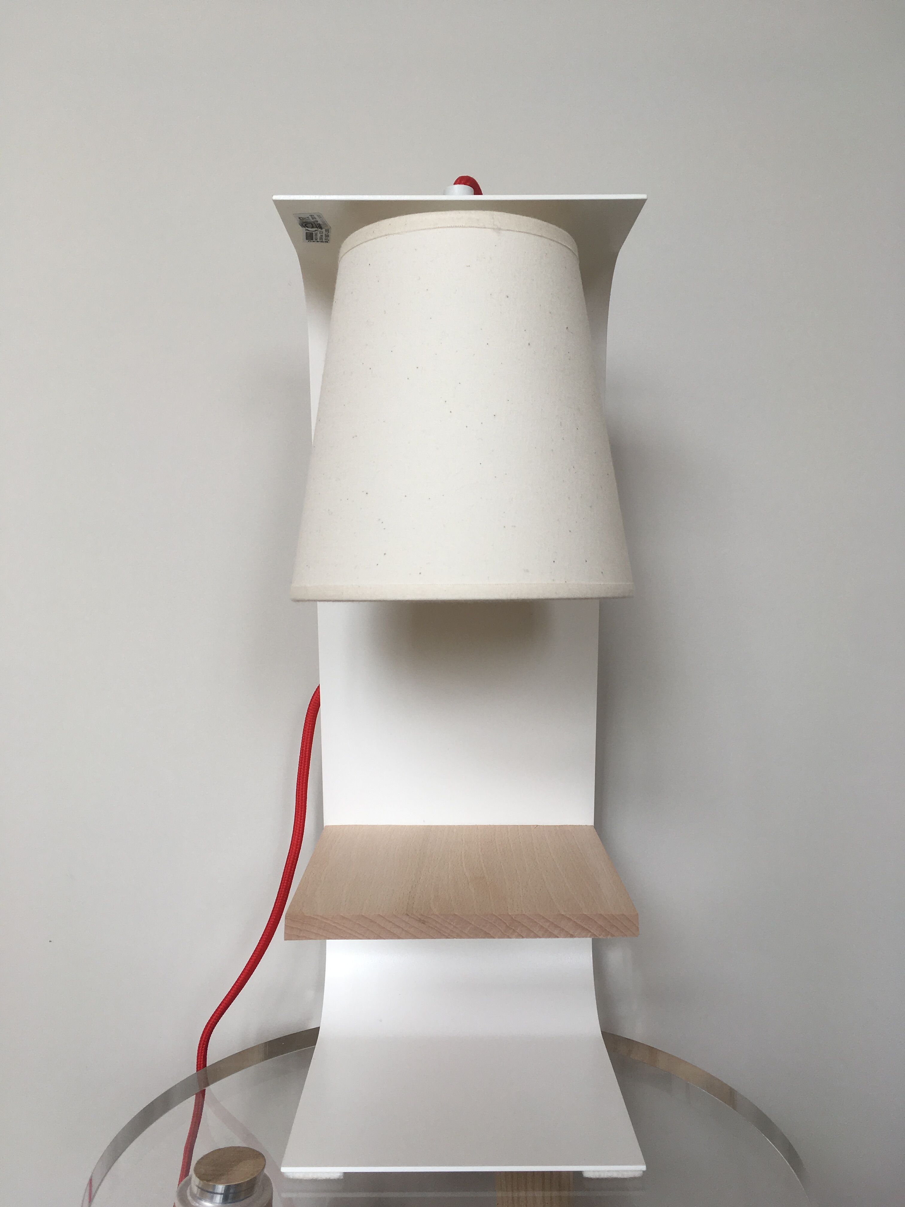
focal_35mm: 29
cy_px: 604
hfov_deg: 48.2
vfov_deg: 61.7
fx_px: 1011
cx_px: 452
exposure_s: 1/195
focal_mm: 4.15
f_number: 2.2
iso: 25
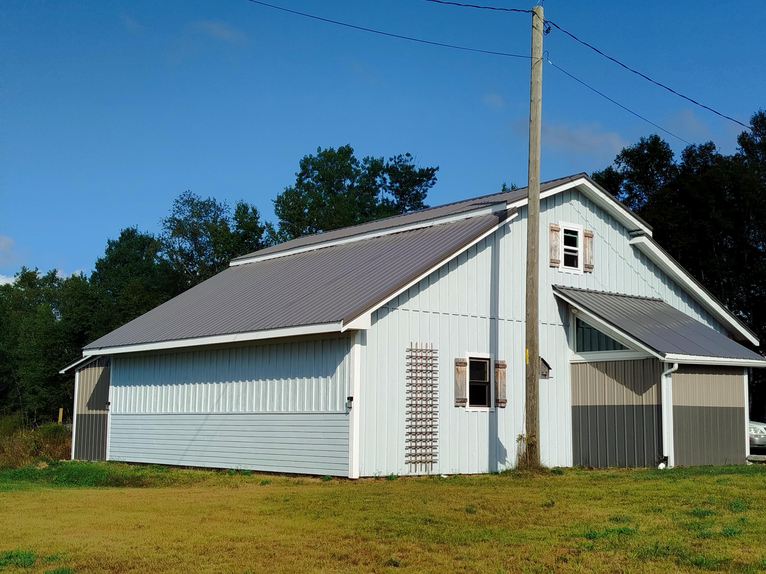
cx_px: 383
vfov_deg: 30.3
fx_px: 1062
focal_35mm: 48
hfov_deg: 39.7
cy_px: 287
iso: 50
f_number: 1.7
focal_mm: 5.31
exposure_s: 1/2007
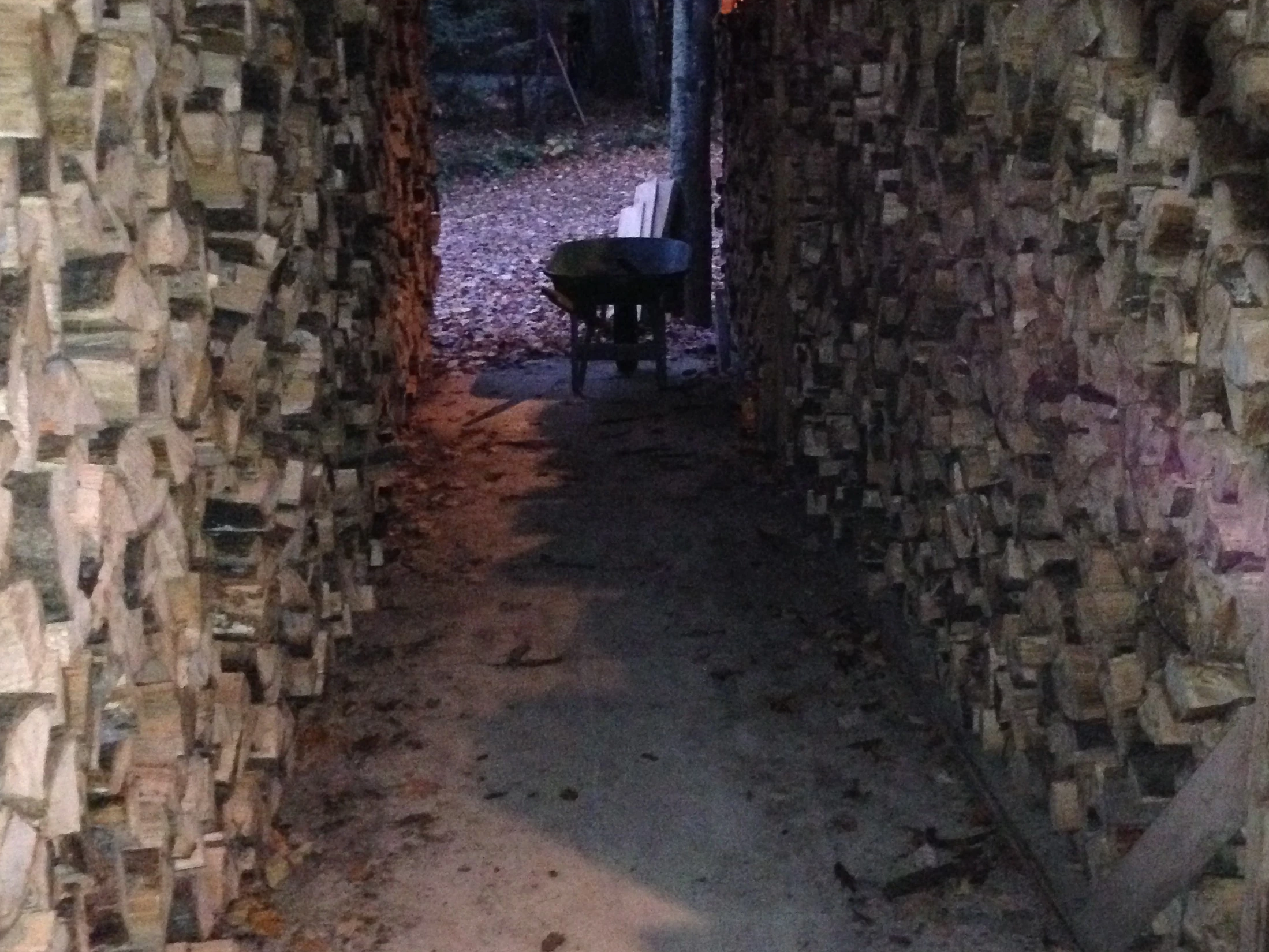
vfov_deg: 29.7
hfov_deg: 38.8
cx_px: 734
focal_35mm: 49
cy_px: 454
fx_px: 1797
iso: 800
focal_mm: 4.12
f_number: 2.4
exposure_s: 1/16
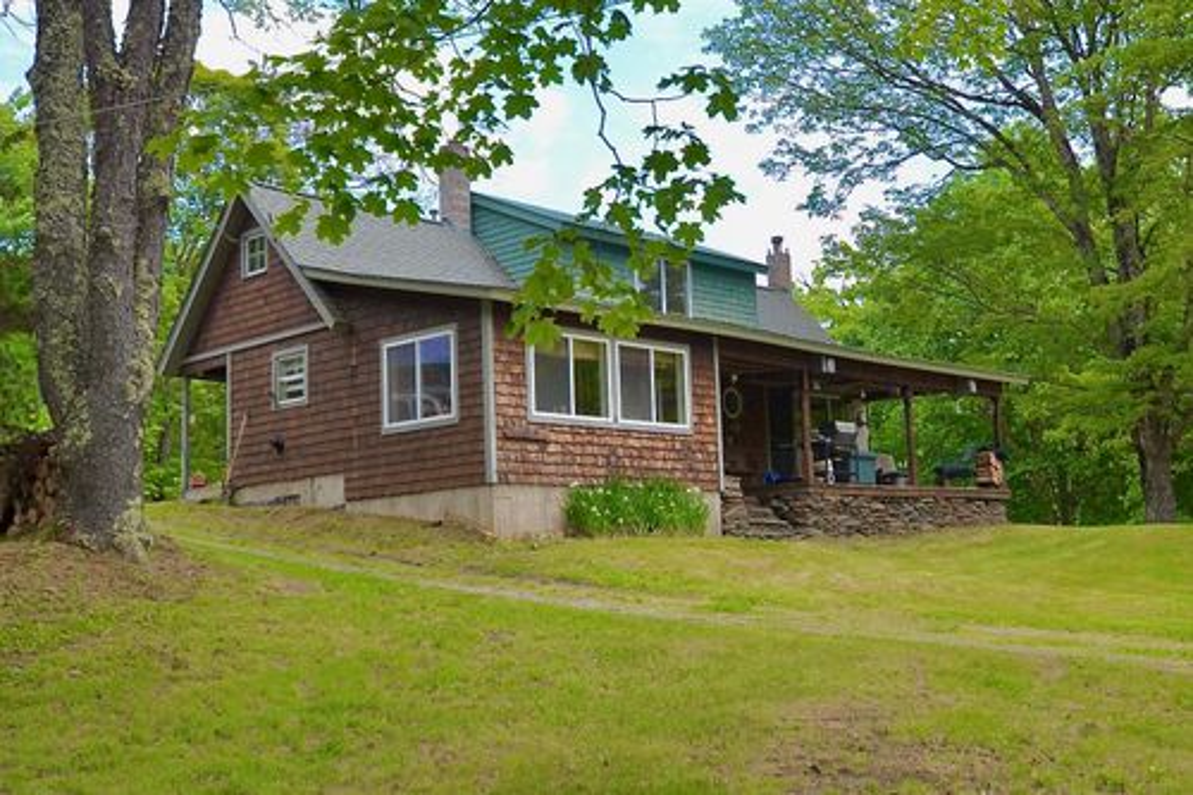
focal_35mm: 30
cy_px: 398
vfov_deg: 43.6
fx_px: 994
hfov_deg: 61.9
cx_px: 596
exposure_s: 1/160
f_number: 6.3
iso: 100
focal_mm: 20
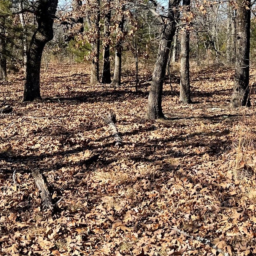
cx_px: 86
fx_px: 527
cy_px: 87
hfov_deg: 27.1
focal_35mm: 63
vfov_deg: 27.2
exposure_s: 1/1534
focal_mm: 5.1
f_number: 1.6
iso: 32
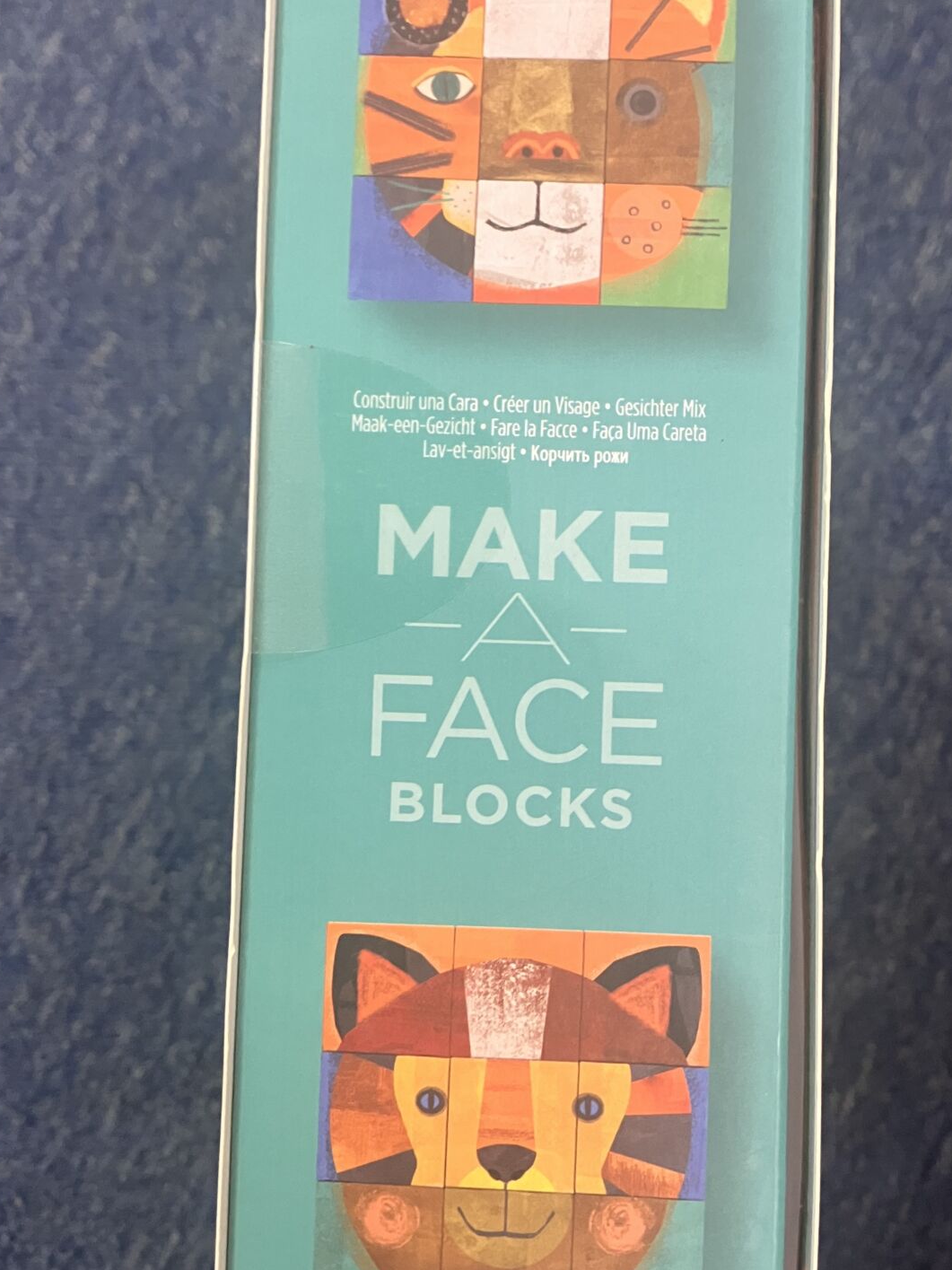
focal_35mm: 38
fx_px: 1394
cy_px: 718
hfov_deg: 37.6
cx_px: 548
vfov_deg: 48.9
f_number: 1.8
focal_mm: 3.99
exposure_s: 1/50
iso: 250
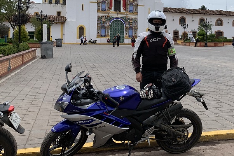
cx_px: 170
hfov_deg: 41.7
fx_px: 299
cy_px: 53
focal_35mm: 46
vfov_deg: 29.0
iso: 25
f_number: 1.8
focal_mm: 4.25
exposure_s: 1/3788
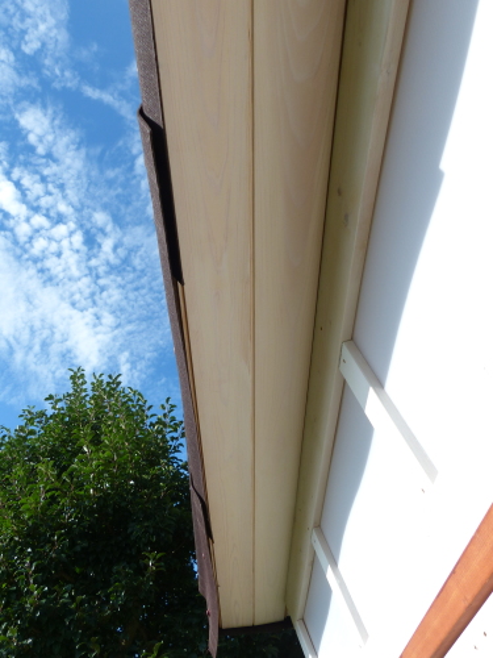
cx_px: 246
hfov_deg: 46.8
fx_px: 570
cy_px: 329
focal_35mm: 30
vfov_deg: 60.0
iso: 100
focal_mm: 5.4
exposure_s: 1/800
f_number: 4
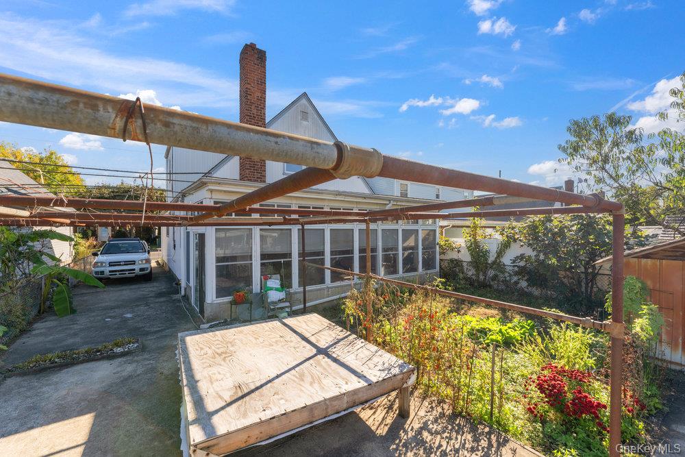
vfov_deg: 81.2
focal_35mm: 14
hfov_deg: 104.2
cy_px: 228
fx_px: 266
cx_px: 342
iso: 100
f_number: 11
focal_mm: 14
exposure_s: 1/60
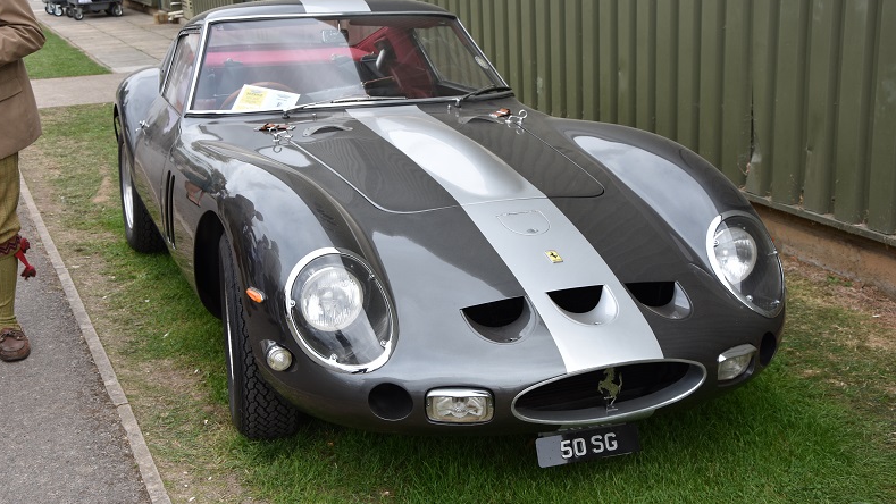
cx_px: 443
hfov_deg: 40.6
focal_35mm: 51
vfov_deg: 23.5
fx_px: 1212
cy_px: 239
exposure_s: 1/160
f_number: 6.3
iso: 200
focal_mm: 32
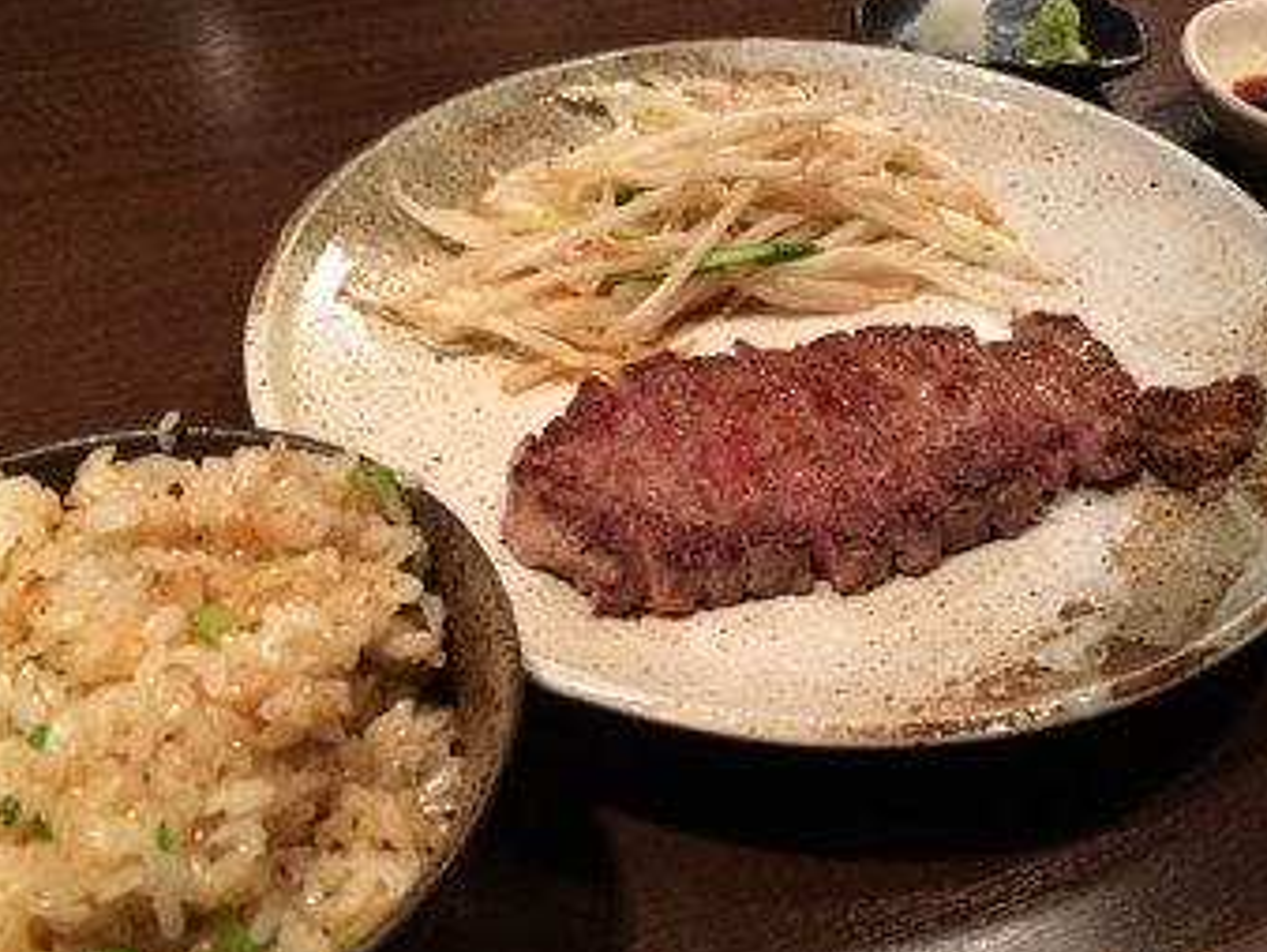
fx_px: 1465
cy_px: 442
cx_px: 742
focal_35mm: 40
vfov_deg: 36.0
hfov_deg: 46.6
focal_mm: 4.12
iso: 100
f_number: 2.2
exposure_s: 1/30
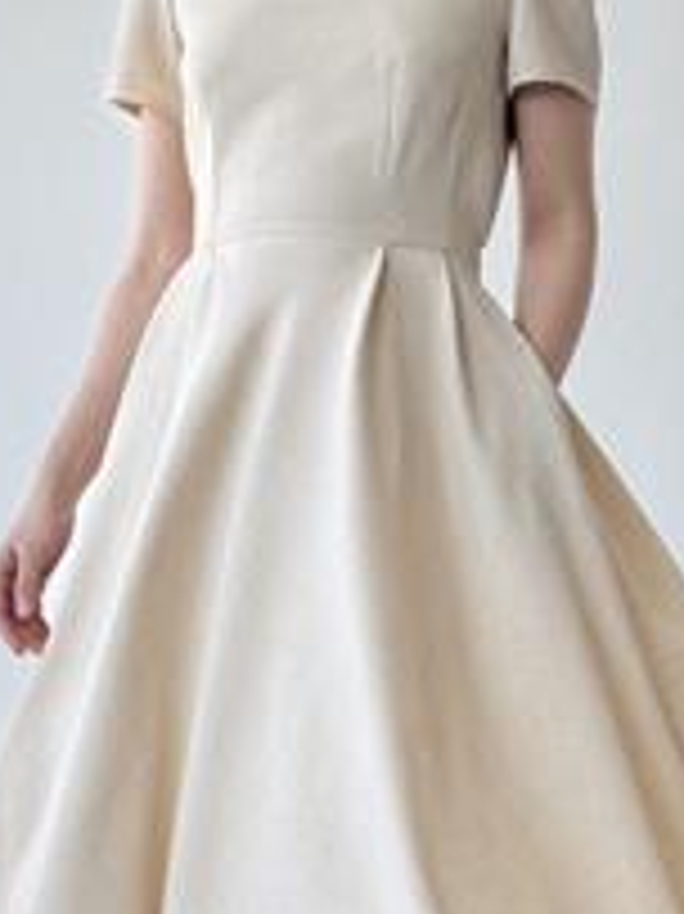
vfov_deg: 15.6
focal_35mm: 126
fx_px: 3323
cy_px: 547
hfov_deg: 11.7
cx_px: 477
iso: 64
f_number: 1.78
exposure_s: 1/412
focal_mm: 6.76
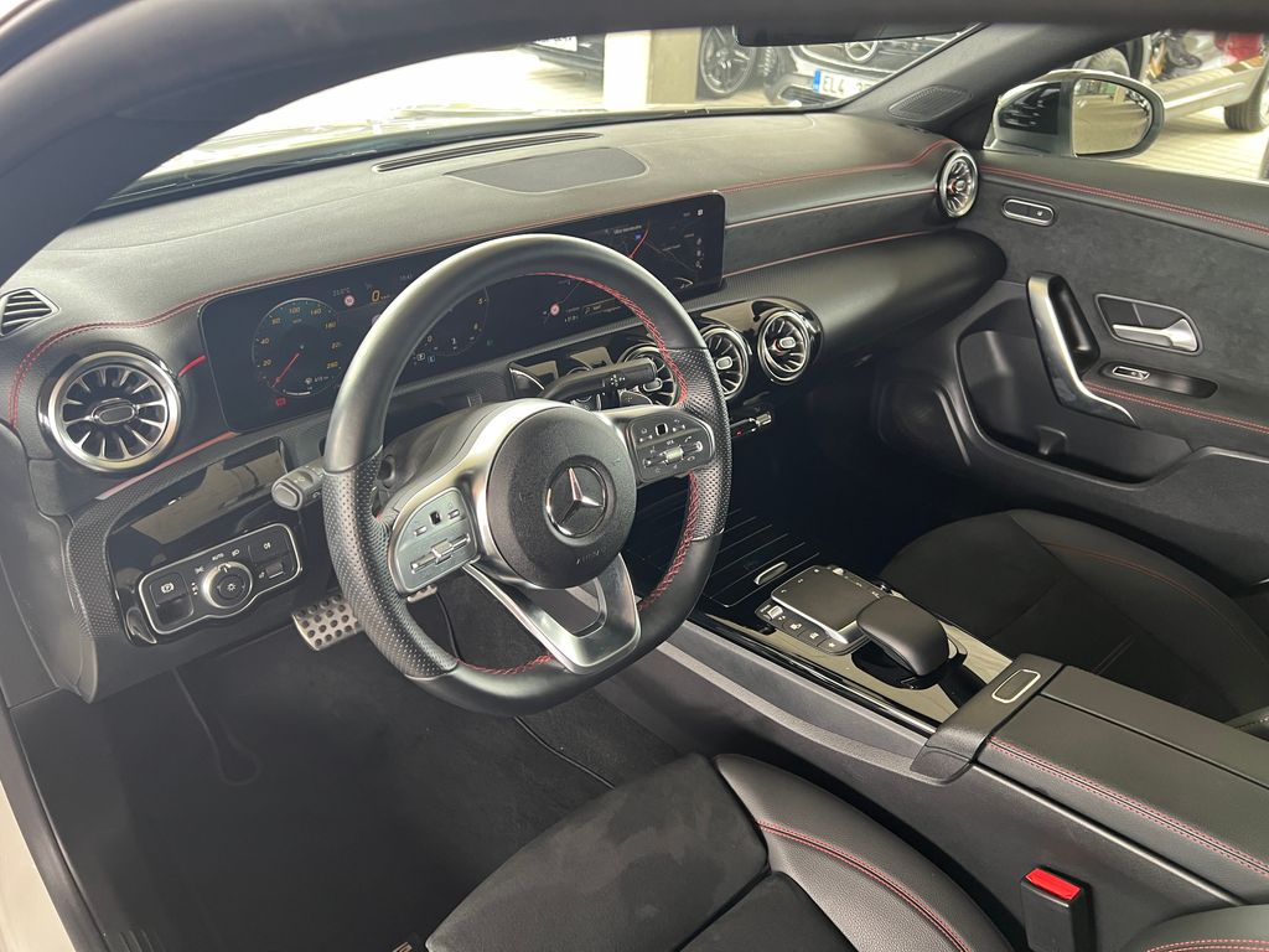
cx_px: 634
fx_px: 953
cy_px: 476
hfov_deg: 67.3
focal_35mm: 26
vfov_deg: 53.1
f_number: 1.5
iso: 125
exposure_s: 1/60
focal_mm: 5.7
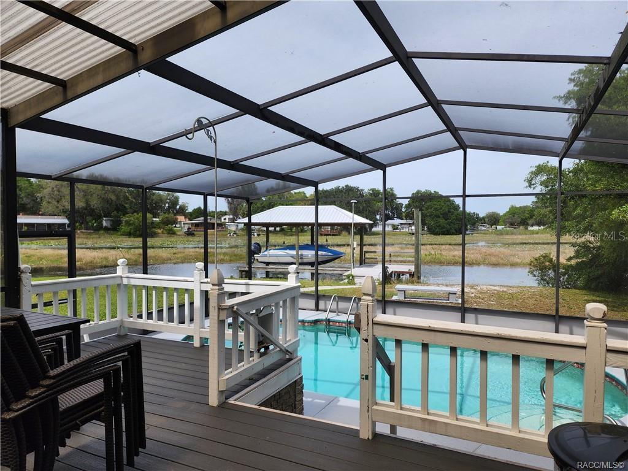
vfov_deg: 58.9
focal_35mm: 23
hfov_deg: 73.9
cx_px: 314
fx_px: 417
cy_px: 236
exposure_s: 1/720
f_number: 1.8
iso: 12
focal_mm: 6.4
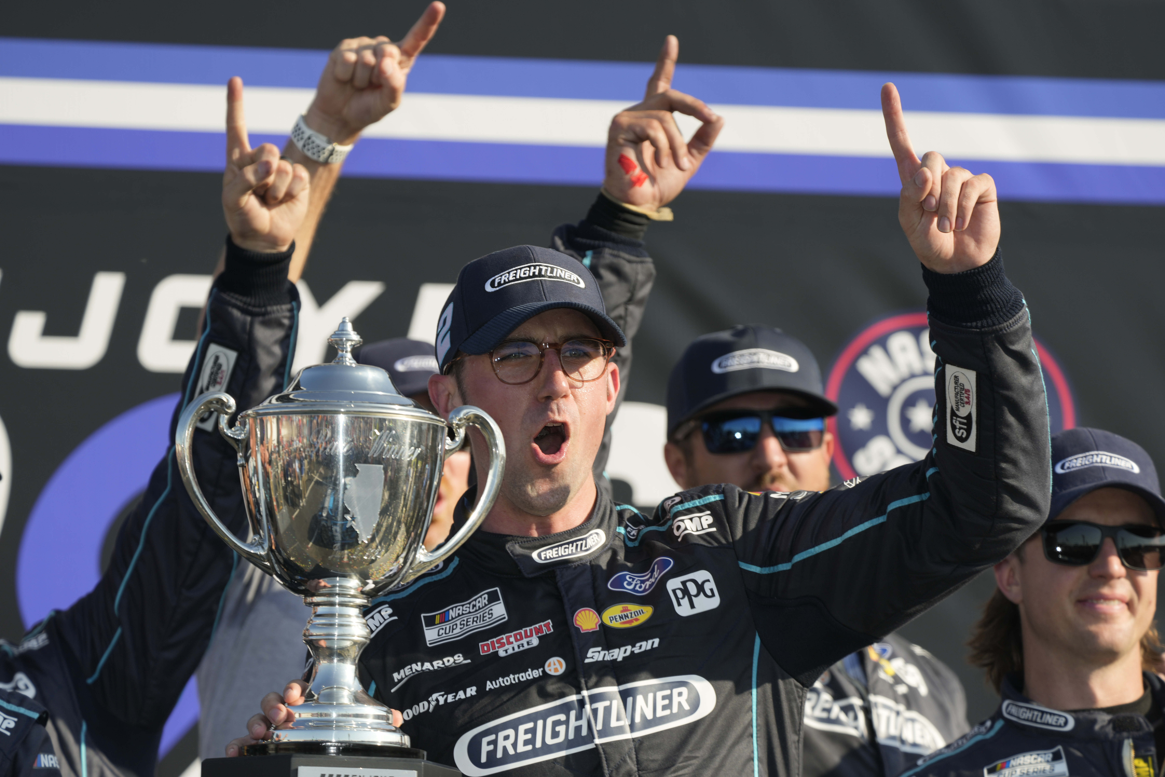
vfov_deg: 4.9
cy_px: 388
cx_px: 582
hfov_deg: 7.3
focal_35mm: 282
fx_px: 9125
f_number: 5.6
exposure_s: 1/400
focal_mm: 282
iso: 100
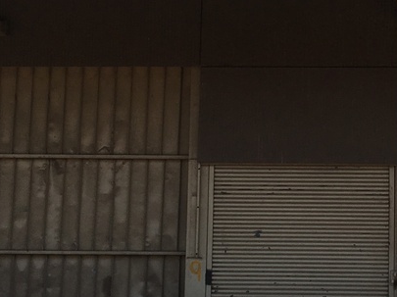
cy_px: 151
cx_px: 352
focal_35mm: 86
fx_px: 985
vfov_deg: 17.1
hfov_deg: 22.3
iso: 25
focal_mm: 4.15
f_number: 2.2
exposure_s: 1/1709
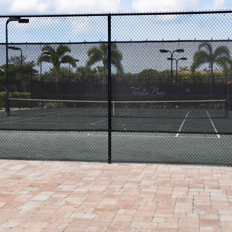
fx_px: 500
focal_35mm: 66
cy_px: 116
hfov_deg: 26.1
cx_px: 115
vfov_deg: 26.1
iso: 100
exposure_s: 1/250
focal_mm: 34
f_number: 6.3
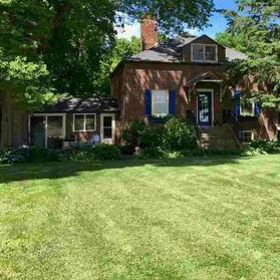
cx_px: 240
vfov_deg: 36.5
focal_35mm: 46
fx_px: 421
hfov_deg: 35.1
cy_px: 98
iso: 32
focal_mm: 4.15
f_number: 2.2
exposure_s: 1/628
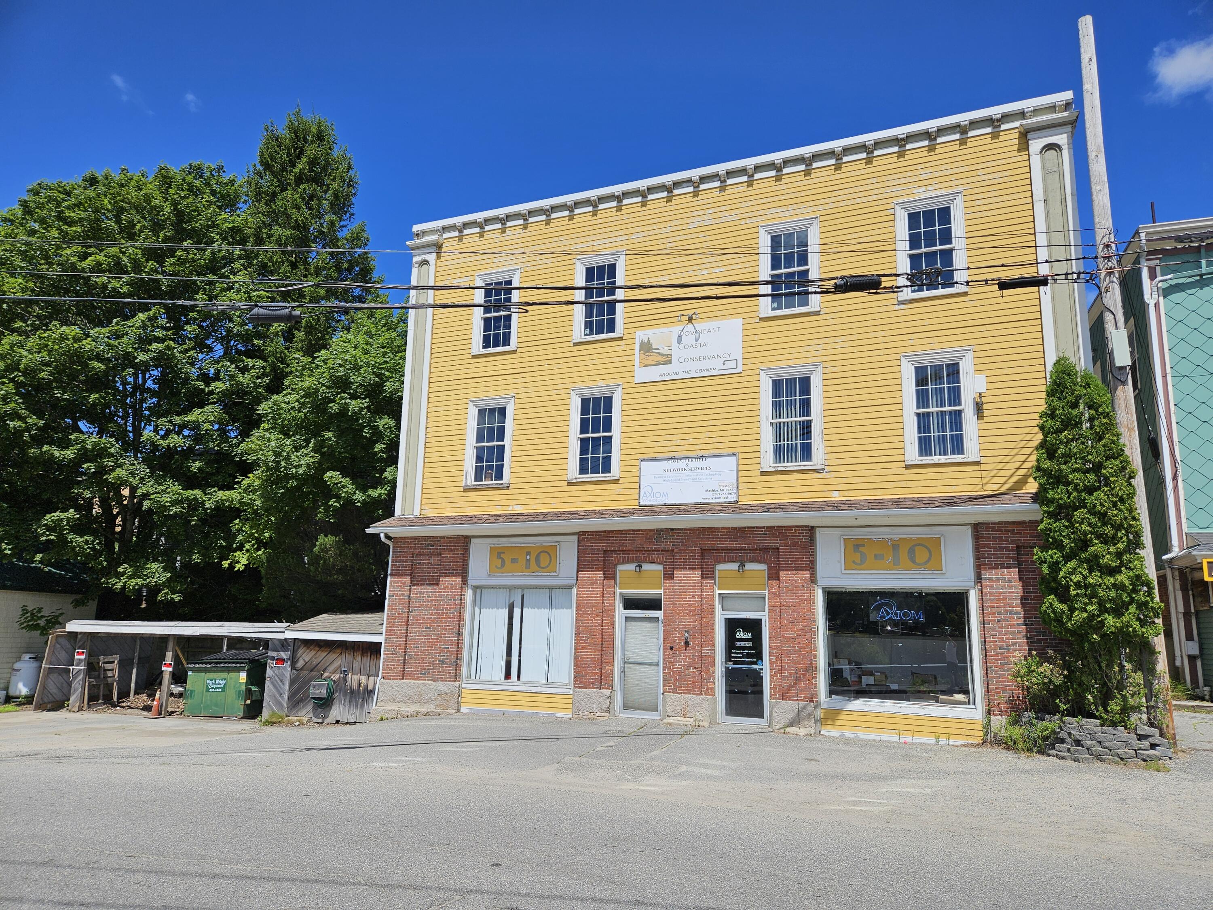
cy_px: 455
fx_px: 806
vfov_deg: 58.9
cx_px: 606
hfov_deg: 73.9
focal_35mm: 23
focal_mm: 5.4
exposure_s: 1/2913
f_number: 1.8
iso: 25
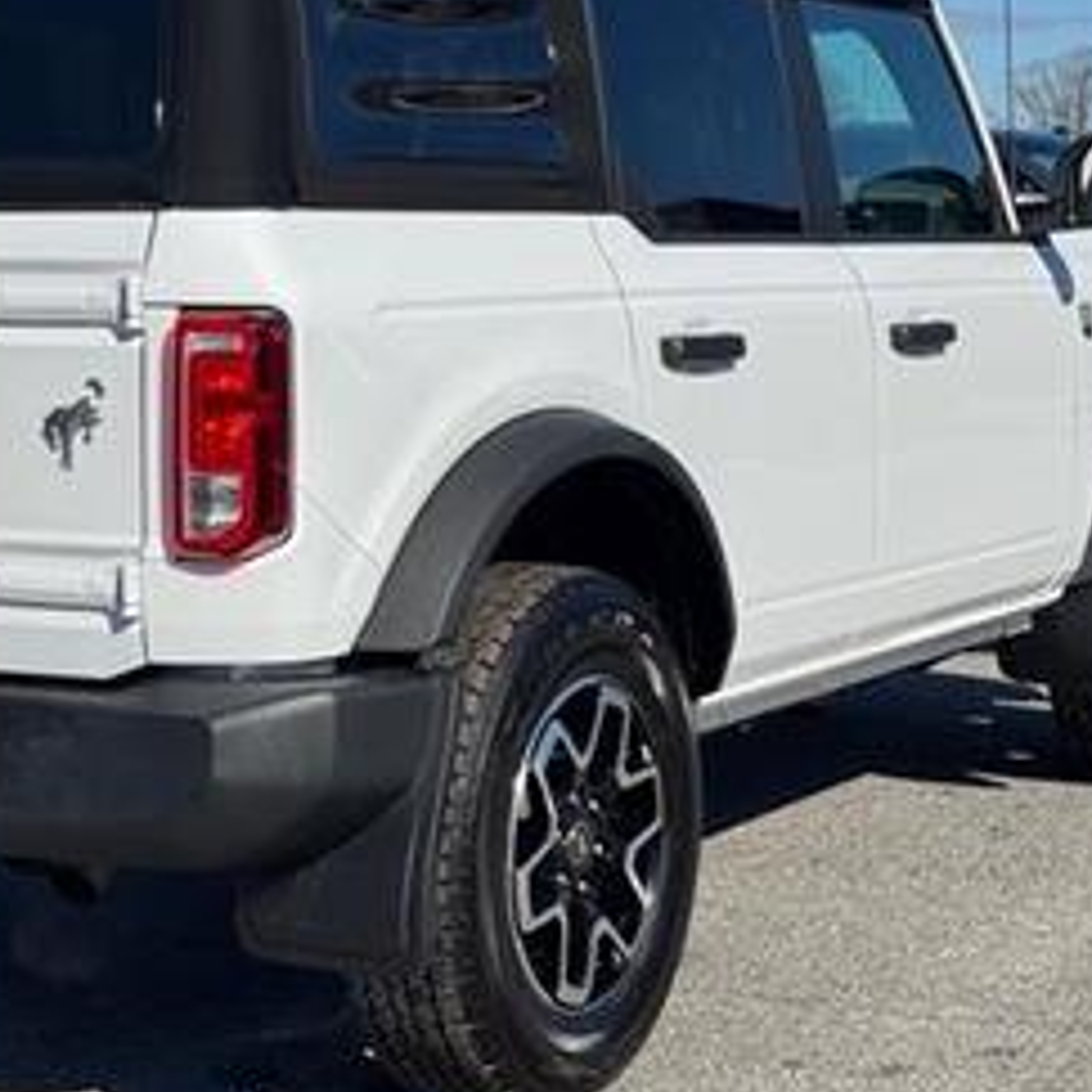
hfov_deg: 19.7
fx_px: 3141
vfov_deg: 19.7
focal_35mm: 88
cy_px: 476
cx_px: 351
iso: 64
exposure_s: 1/7937
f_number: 1.78
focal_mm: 6.76
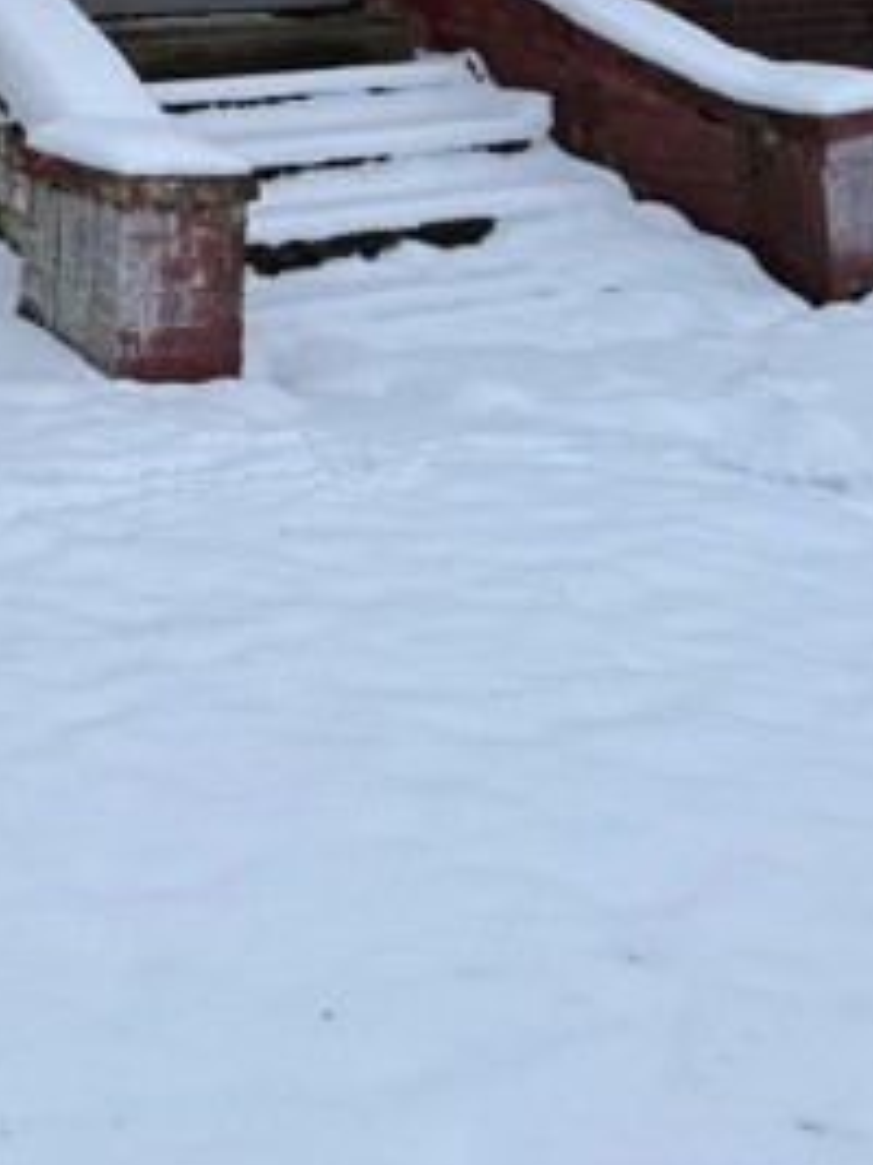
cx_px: -105
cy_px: -441
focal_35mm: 69
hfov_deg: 20.3
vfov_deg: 23.9
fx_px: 2322
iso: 200
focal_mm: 6.76
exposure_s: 1/87
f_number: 1.78
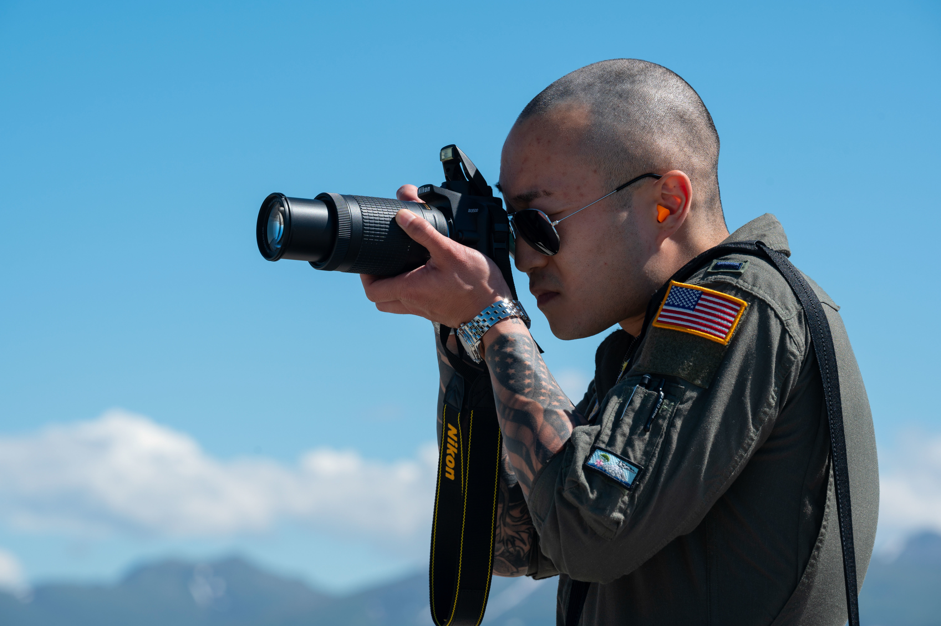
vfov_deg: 8.3
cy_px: 313
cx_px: 470
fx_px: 4310
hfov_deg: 12.5
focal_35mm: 165
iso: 125
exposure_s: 1/250
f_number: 9
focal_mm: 165
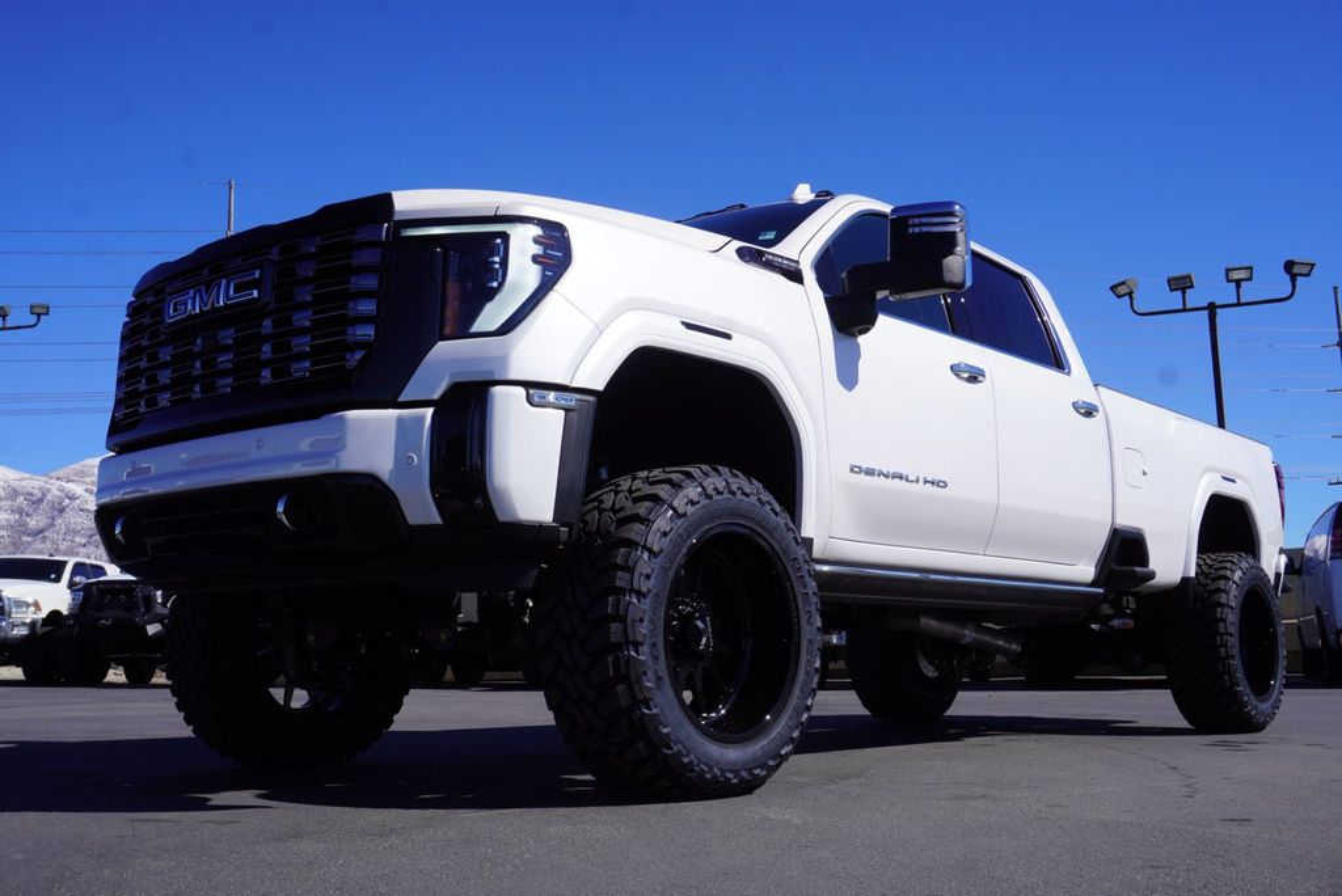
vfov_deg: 36.9
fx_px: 1343
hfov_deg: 53.1
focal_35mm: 36
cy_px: 448
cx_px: 671
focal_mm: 24
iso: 100
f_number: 11
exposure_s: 1/250
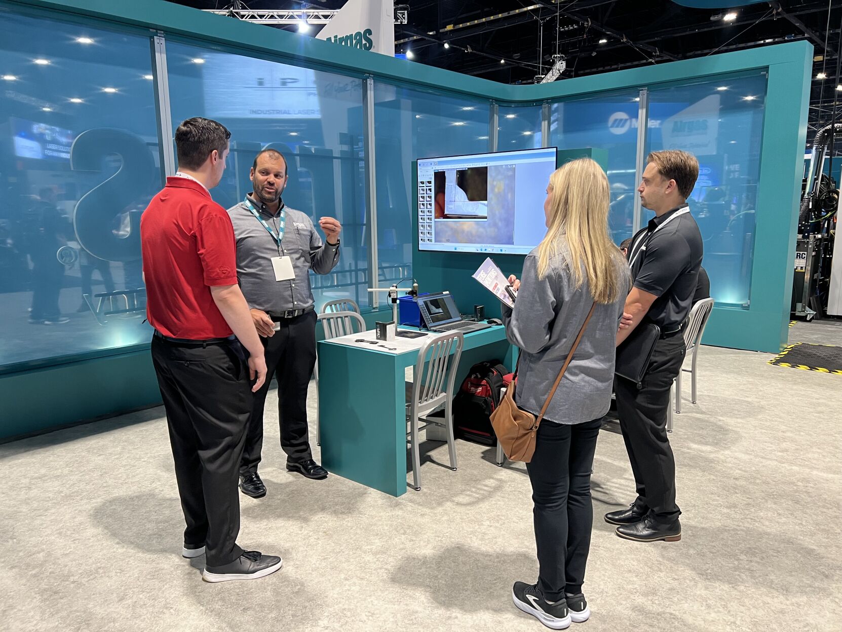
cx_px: 421
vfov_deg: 53.1
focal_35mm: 26
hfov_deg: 67.3
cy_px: 316
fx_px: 633
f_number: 1.5
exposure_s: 1/60
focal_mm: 5.7
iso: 125
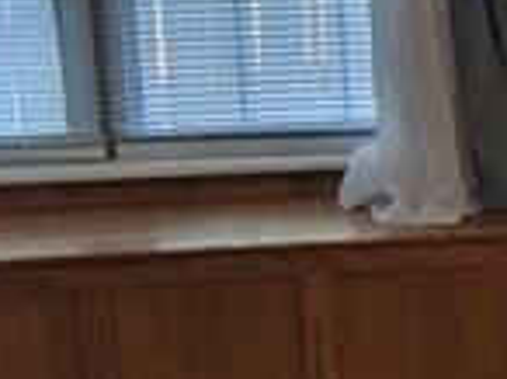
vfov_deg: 7.8
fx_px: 2778
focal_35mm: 190
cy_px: 233
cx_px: 1177
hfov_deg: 9.4
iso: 57
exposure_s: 1/120
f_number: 1.73
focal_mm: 4.38
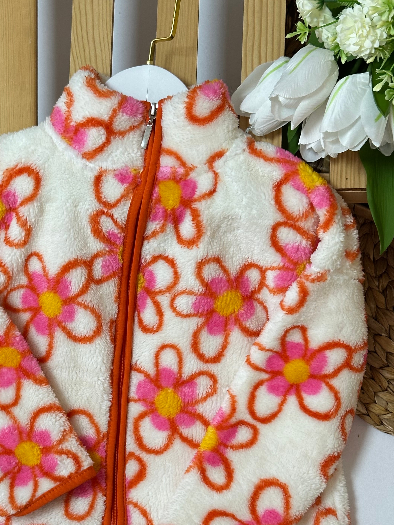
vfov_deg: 28.1
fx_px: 1047
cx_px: 134
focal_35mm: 69
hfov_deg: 21.2
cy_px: 330
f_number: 1.78
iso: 160
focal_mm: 6.86
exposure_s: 1/60
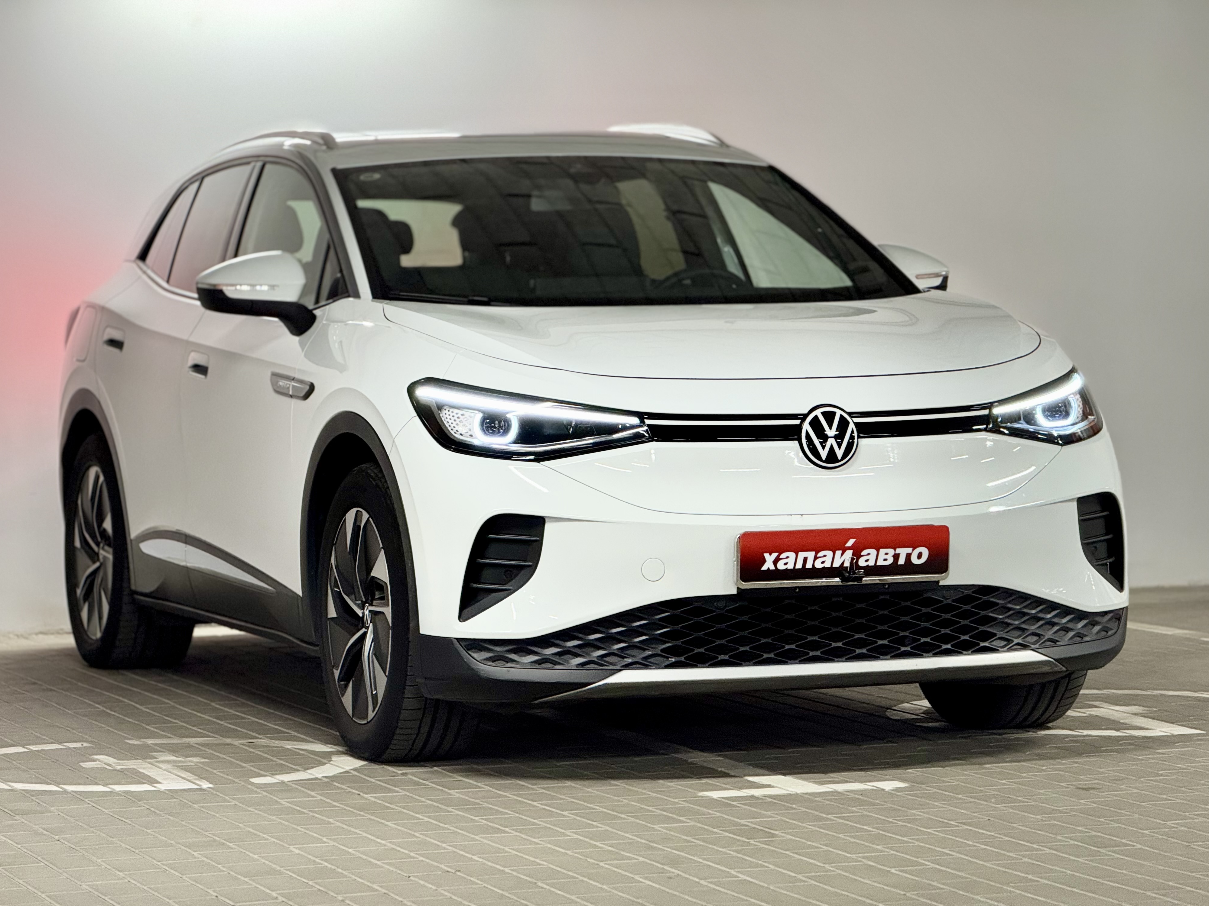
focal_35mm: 121
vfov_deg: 12.2
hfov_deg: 16.3
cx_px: 607
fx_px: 4226
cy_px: 455
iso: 250
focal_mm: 15.66
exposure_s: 1/50
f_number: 2.8
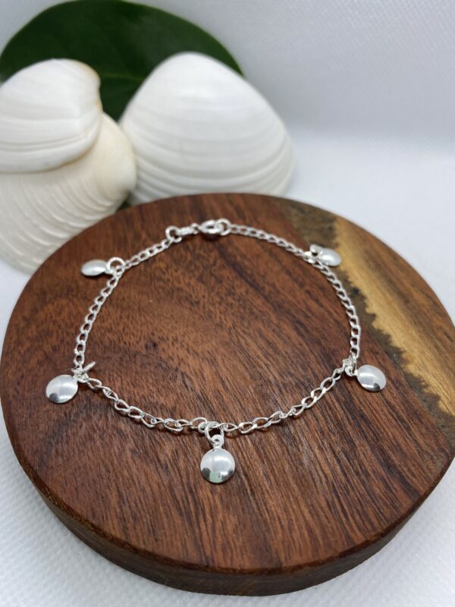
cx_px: 228
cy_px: 304
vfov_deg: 67.3
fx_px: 456
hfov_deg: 53.1
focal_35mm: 26
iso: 32
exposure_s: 1/252
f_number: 1.8
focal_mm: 4.25
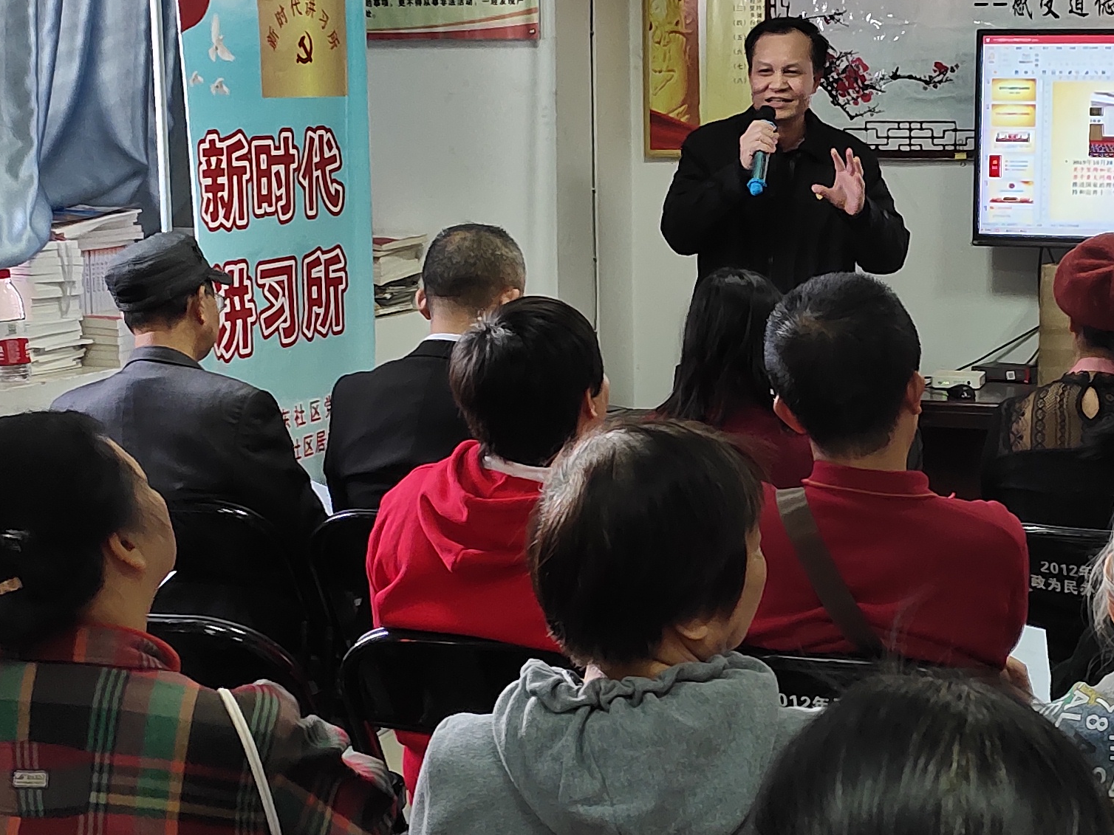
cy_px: 361
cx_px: 850
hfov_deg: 31.1
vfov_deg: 24.0
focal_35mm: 61
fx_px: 1963
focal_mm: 4.76
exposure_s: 1/50
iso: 849
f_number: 1.79
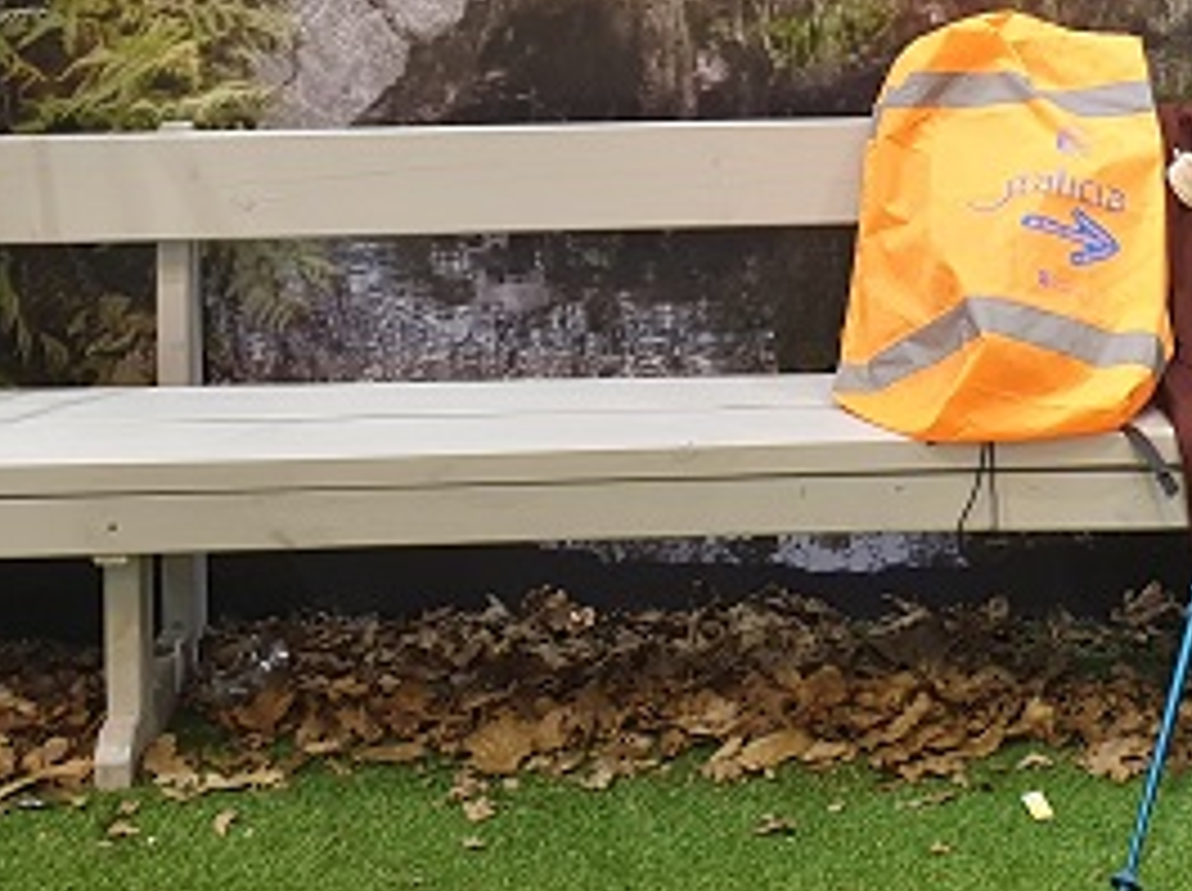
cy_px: -200
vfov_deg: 17.9
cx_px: 900
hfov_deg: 24.8
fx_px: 2682
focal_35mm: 78
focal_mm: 4.3
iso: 125
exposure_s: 1/50
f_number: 2.4
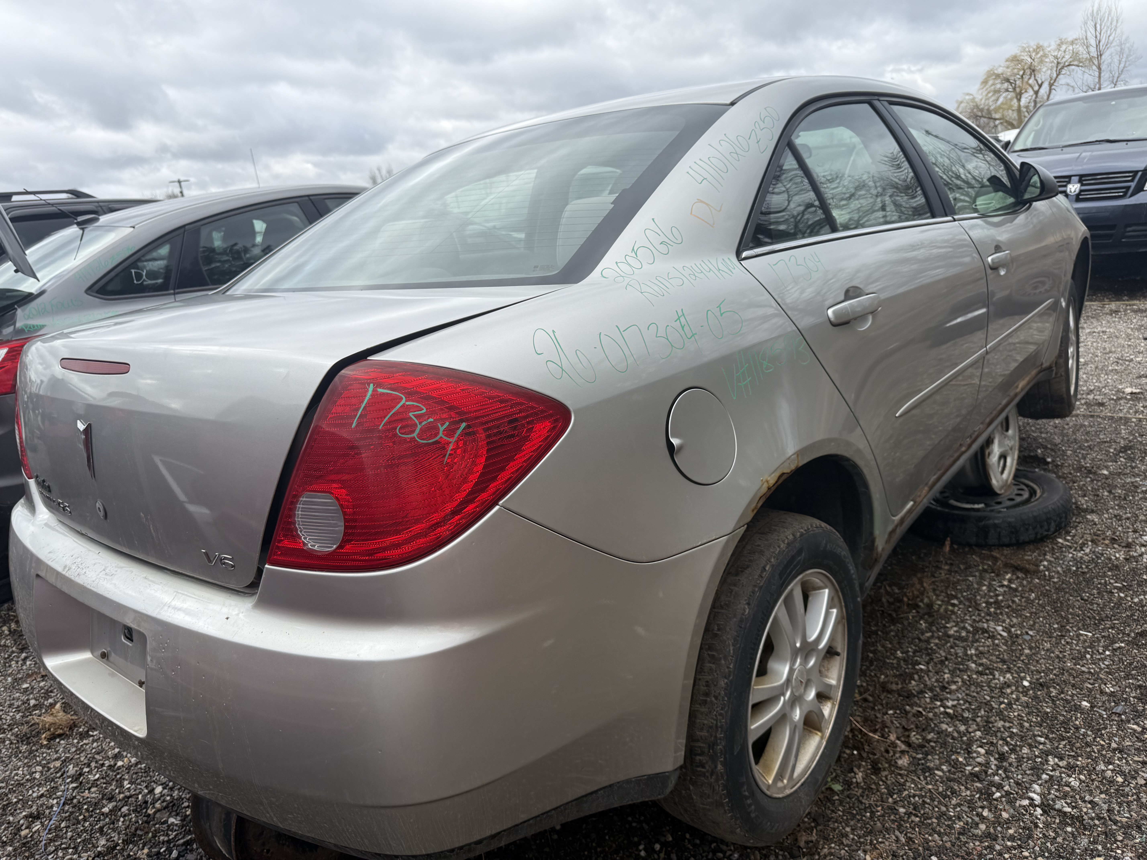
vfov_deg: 56.8
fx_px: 795
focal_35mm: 24
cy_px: 430
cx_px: 574
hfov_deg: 71.6
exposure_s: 1/1812
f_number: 1.78
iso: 80
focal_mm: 6.76
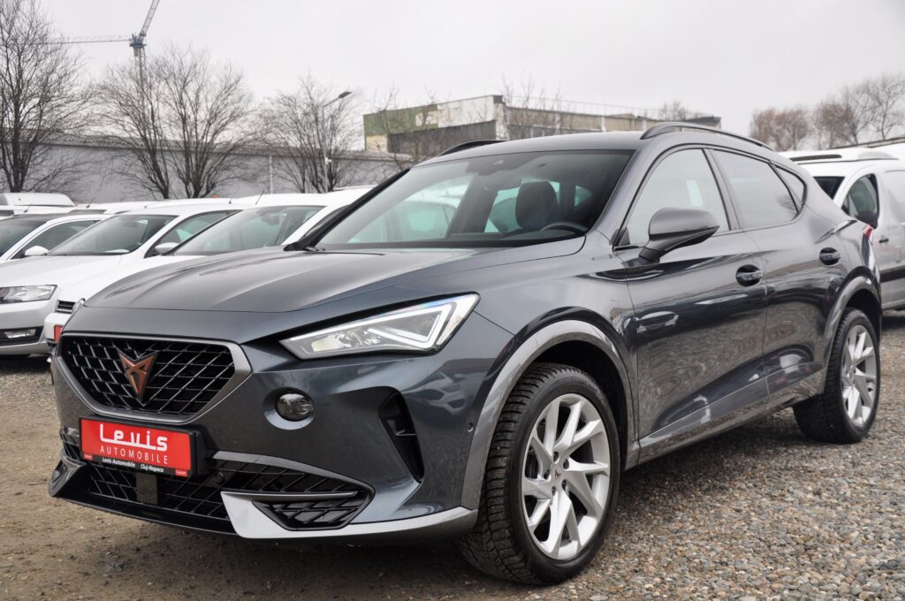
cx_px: 452
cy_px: 300
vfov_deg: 31.8
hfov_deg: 46.5
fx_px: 1054
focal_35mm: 42
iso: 500
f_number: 4.5
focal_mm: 28
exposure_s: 1/80
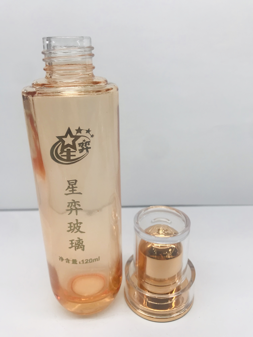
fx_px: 273
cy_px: 168
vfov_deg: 63.4
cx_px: 126
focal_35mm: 28
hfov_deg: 49.7
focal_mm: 3.99
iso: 20
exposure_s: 1/368
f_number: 1.8
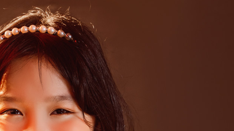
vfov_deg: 7.4
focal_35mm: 157
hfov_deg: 13.6
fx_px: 974
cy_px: 274
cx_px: 57
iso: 400
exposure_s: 1/125
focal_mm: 46
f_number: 2.8
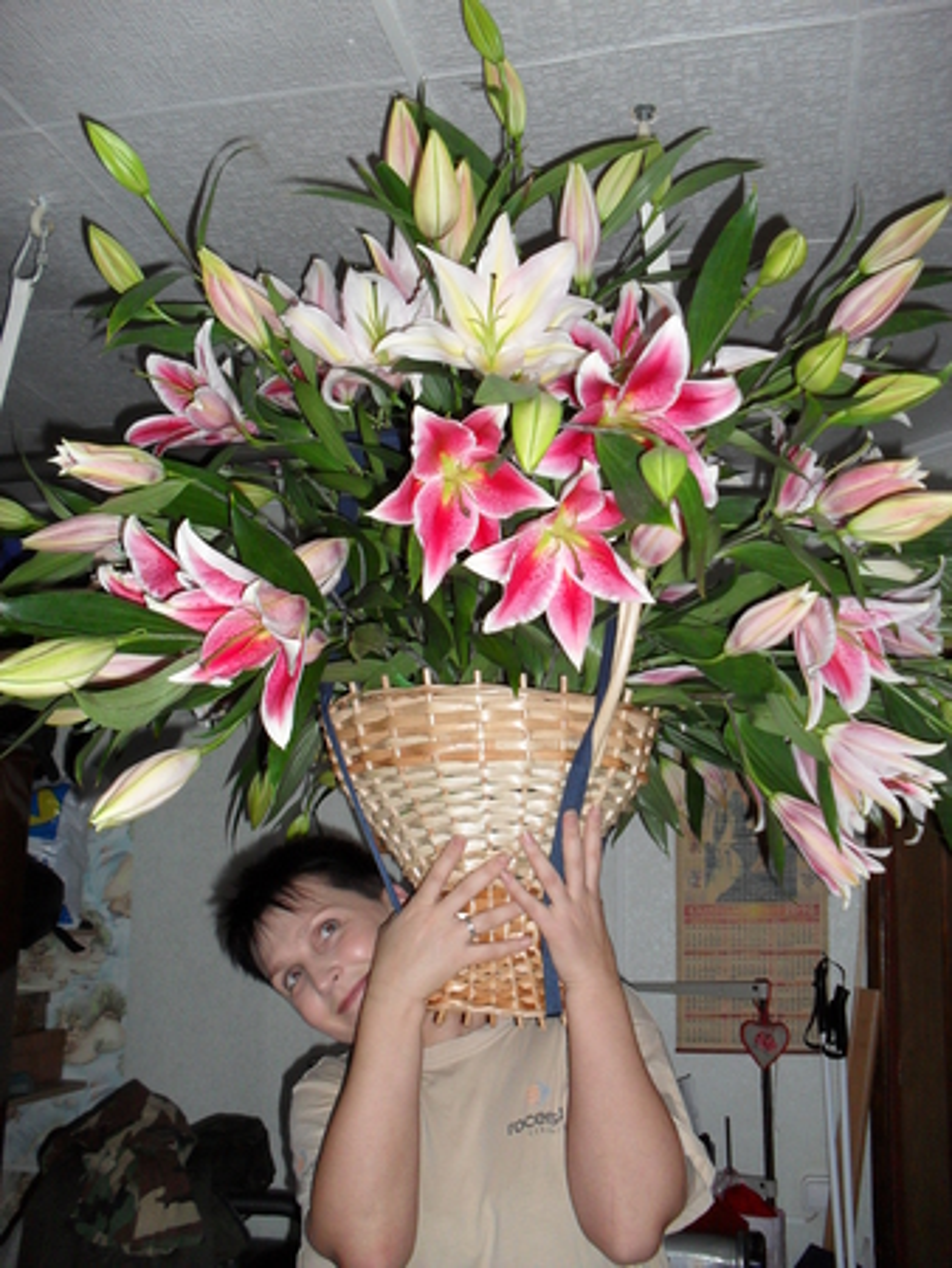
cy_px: 634
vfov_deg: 52.6
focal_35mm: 35
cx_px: 476
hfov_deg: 40.7
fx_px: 1282
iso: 200
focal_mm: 6.3
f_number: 3.2
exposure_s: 1/45
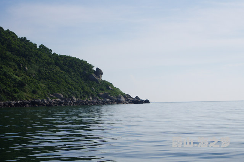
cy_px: 81
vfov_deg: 16.5
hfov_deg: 24.6
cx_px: 122
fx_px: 558
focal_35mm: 82
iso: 200
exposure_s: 1/2500
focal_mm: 55
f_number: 5.6
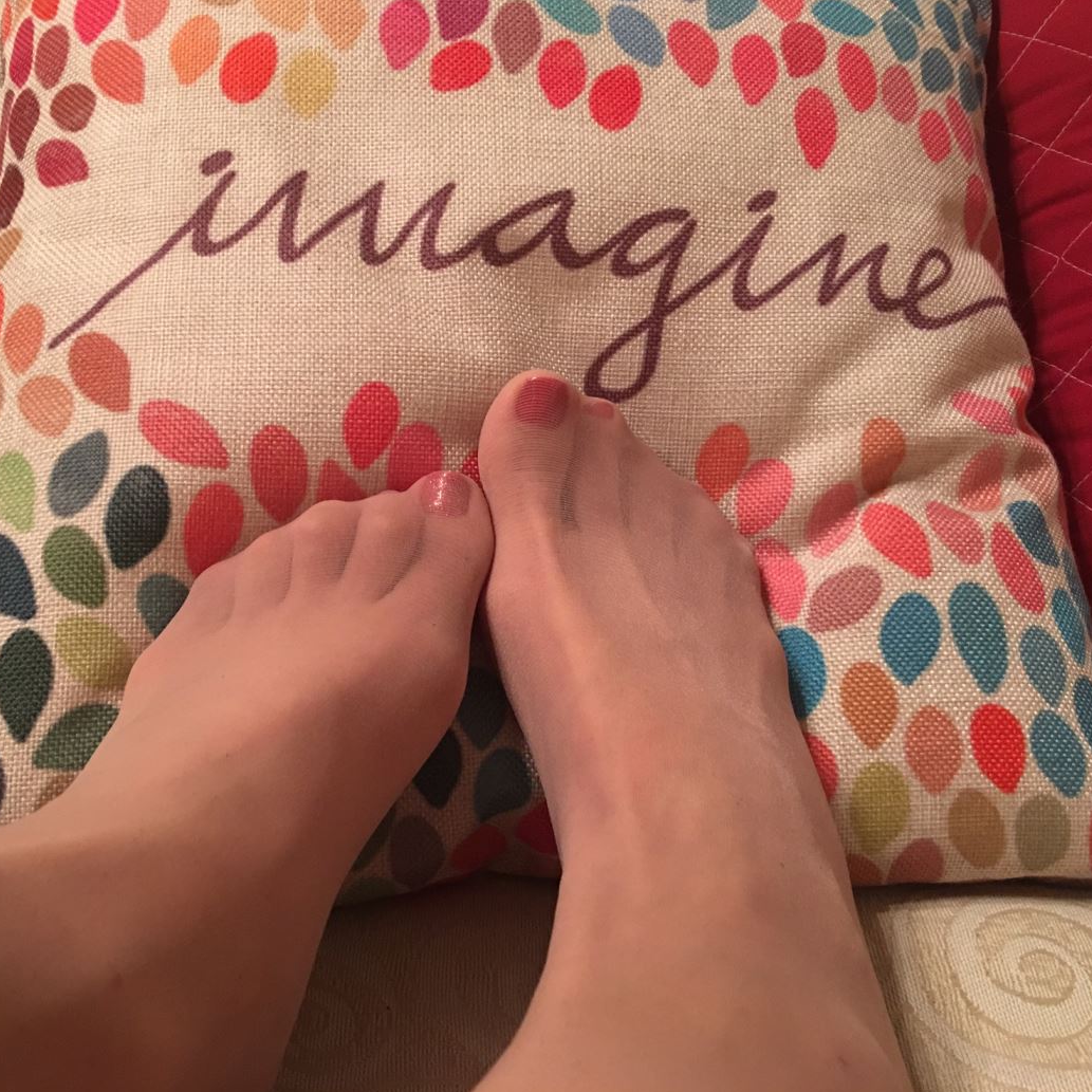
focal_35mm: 35
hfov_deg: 47.1
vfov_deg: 47.2
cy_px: 540
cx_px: 482
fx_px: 1249
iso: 100
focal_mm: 4.15
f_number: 2.2
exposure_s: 1/15
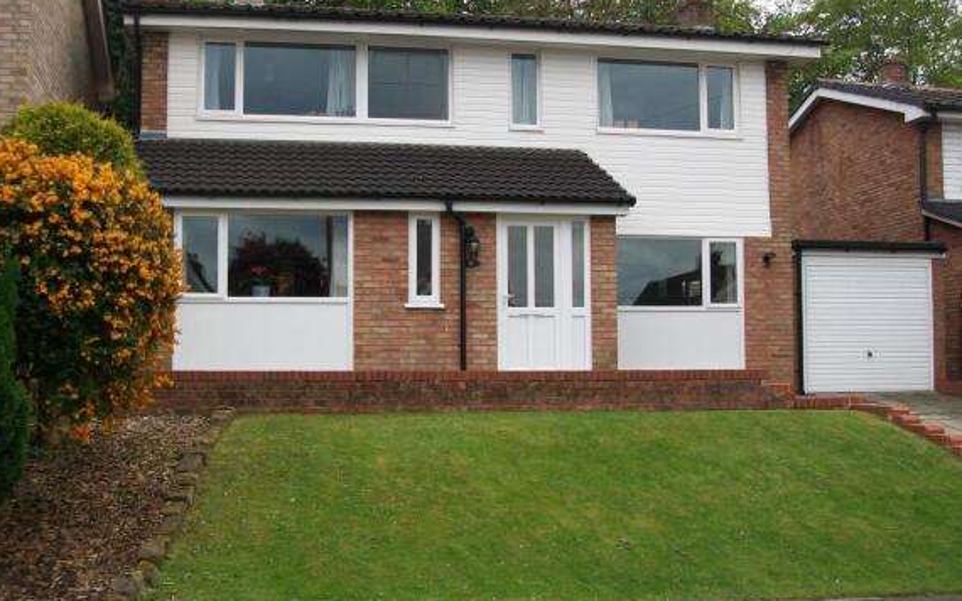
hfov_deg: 50.4
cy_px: 271
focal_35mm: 39
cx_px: 472
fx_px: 1022
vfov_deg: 32.7
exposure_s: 1/500
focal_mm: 6
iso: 64
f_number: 2.7
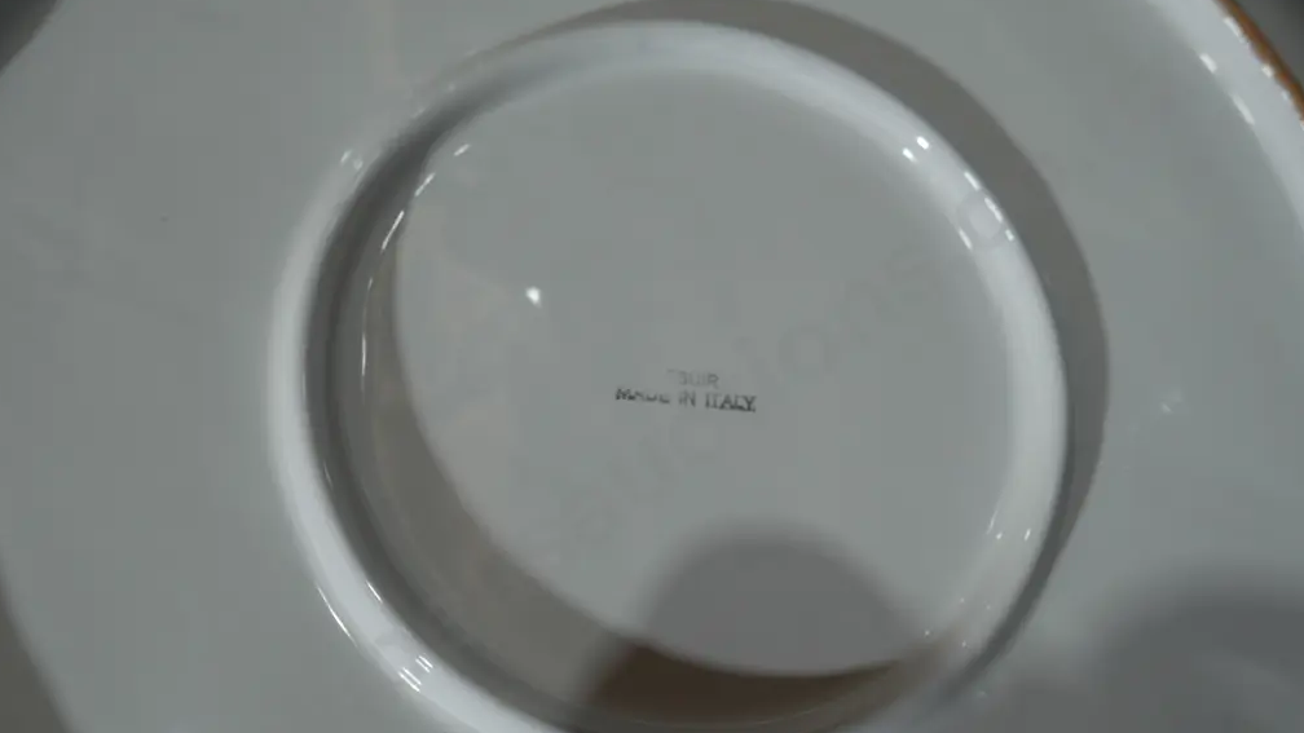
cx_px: 653
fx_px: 1072
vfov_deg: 37.5
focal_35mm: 31
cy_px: 467
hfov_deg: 62.6
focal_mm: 14
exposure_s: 1/100
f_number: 5.3
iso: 200
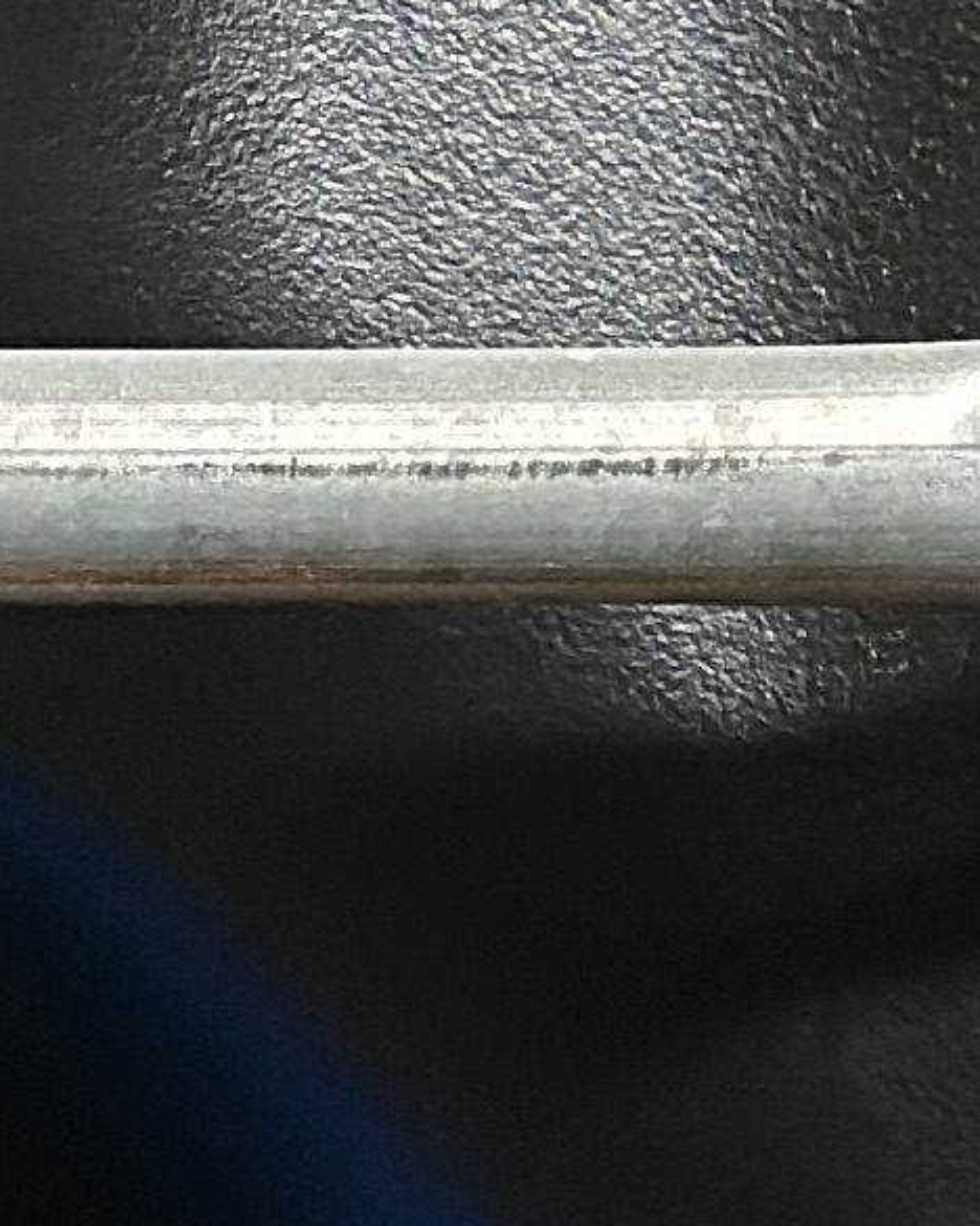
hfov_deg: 4.7
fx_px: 11710
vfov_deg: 6.0
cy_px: 1383
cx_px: -1279
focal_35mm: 323
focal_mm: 6.86
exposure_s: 1/33
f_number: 1.78
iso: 320
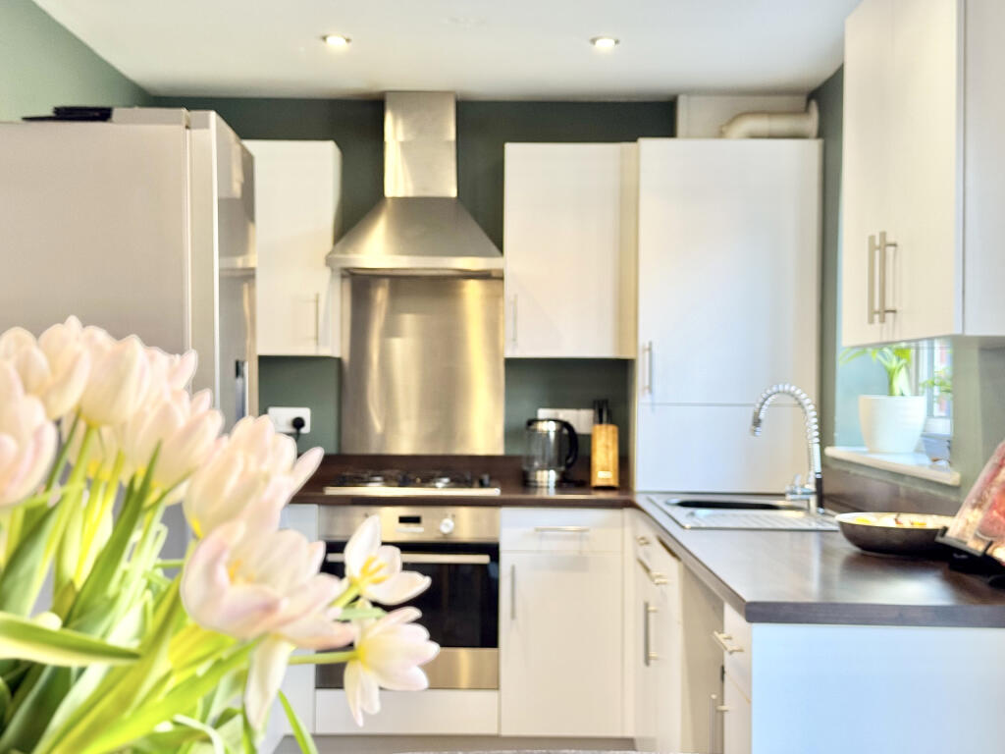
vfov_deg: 30.3
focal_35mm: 48
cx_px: 502
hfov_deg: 39.7
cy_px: 377
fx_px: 1394
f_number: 1.78
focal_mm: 6.76
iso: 64
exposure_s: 1/100
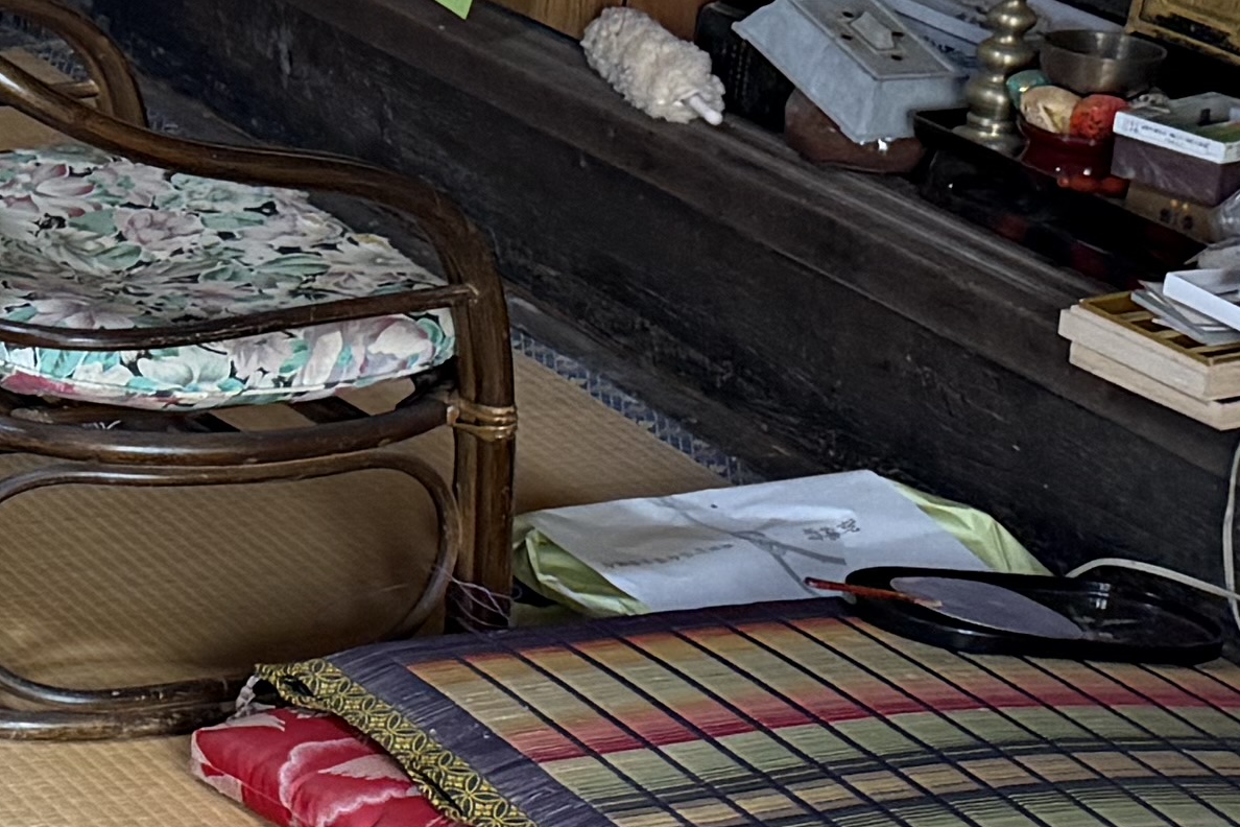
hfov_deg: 14.9
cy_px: 231
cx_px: -993
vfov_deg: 11.4
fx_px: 4133
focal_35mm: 120
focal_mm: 6.76
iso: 320
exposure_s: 1/60
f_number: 1.78
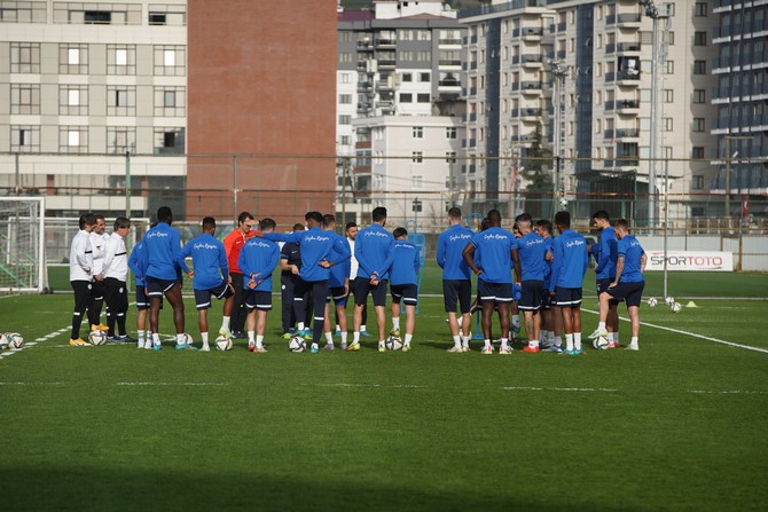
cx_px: 384
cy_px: 256
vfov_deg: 6.9
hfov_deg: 10.3
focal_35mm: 200
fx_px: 4267
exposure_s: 1/2500
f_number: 5.6
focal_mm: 200
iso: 500
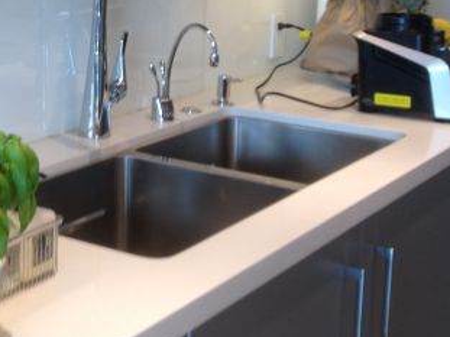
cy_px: 38
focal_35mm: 90
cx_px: -25
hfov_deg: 20.9
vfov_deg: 16.2
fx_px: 1170
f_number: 2.4
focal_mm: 4.28
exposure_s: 1/40
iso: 50
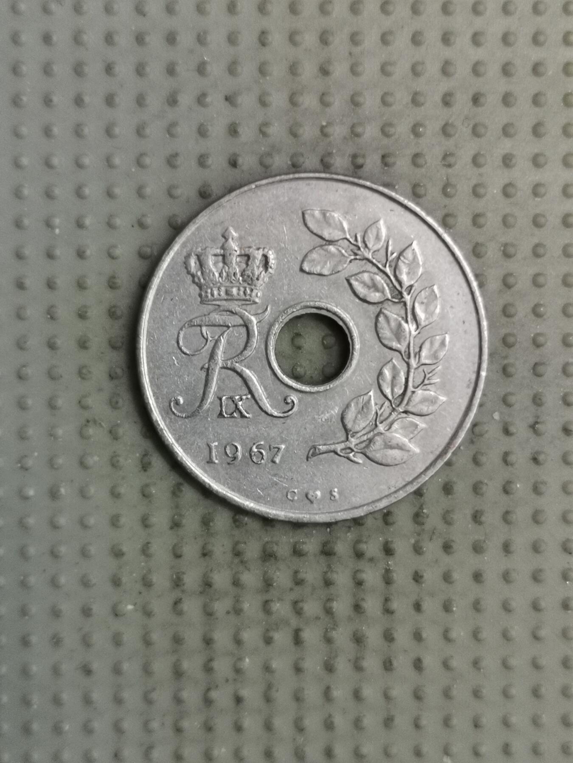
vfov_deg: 36.8
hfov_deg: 28.0
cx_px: 286
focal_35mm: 52
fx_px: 1148
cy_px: 382
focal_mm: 4.75
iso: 400
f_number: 1.8
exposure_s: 1/30
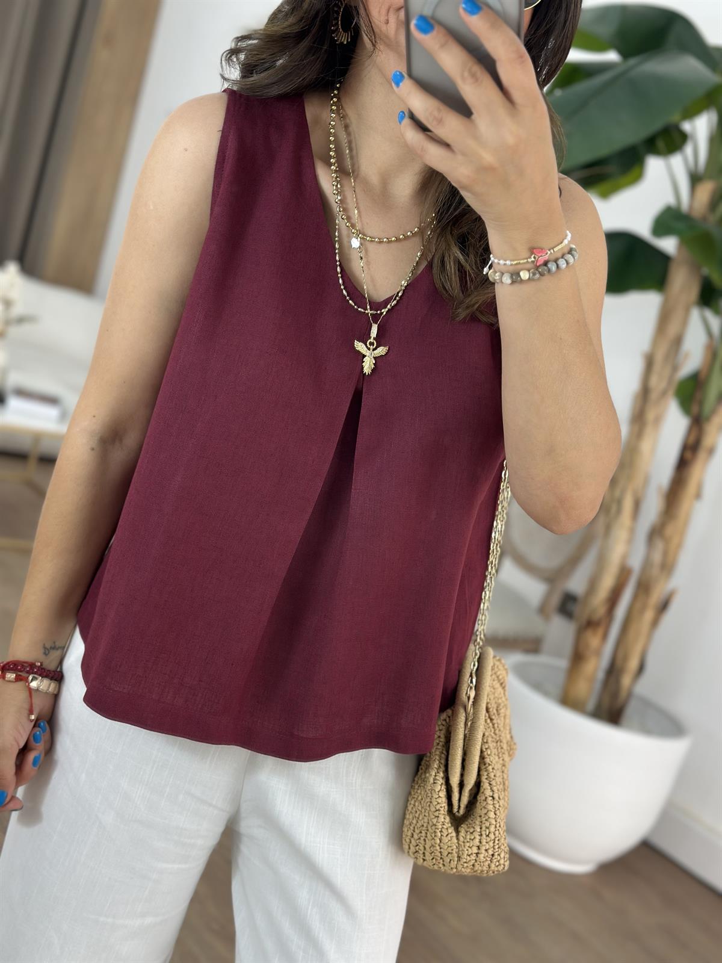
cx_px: 361
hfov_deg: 30.3
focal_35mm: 48
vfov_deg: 39.7
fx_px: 1335
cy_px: 482
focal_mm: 6.86
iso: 80
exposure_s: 1/100
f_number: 1.78
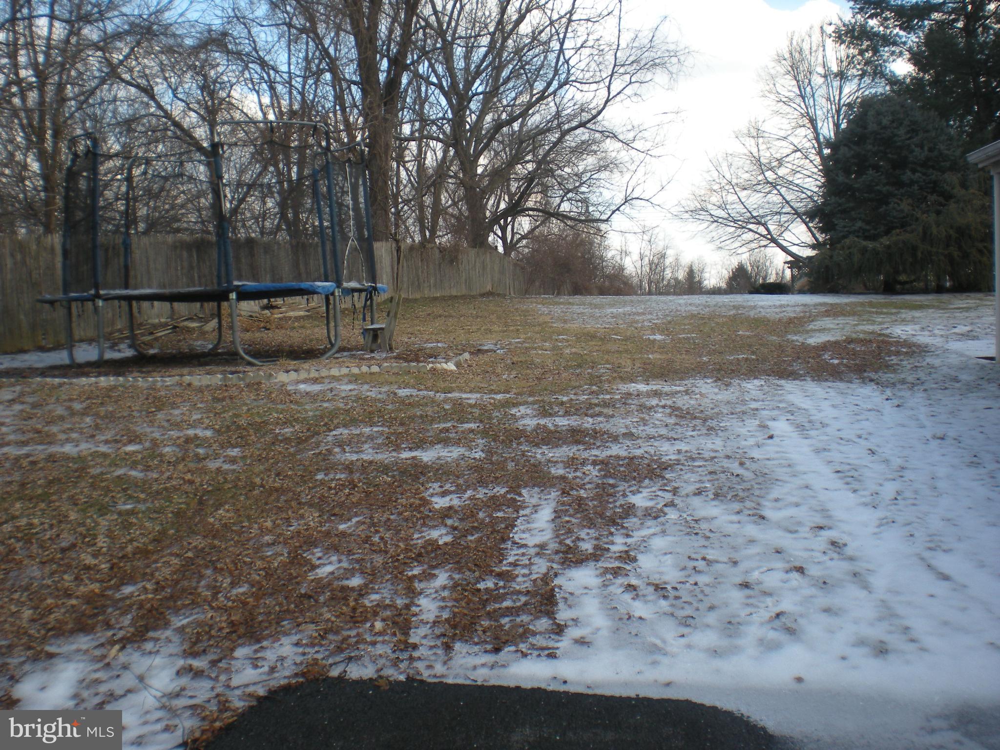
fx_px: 1098
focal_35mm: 38
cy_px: 375
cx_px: 500
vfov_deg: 37.7
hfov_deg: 49.0
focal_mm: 6.3
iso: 64
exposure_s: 1/176
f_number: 4.6
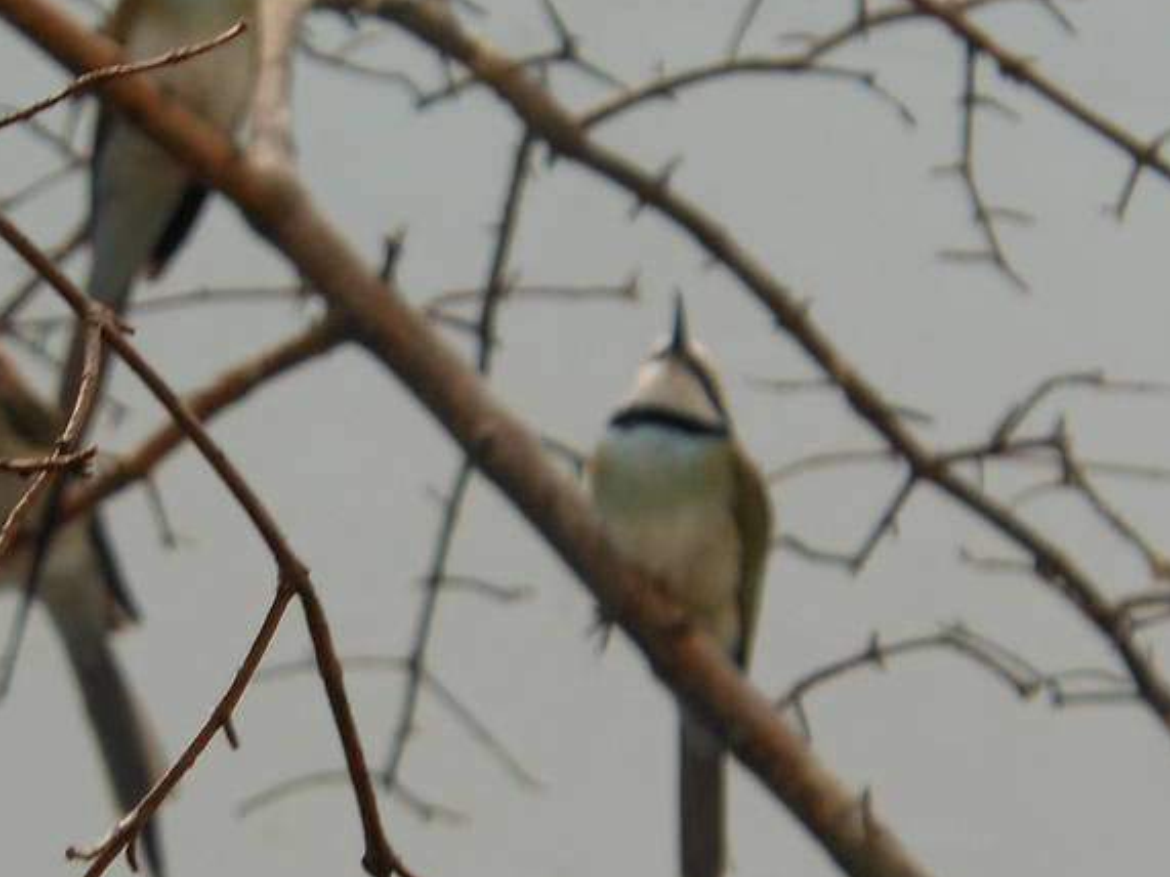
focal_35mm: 549
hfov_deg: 3.6
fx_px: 18552
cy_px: 359
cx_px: 377
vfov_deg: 2.7
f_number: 5.6
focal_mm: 35
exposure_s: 1/80
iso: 80
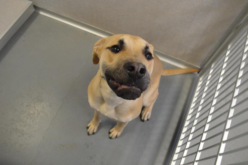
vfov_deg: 43.5
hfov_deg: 62.0
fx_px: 206
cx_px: 124
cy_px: 82
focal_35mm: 30
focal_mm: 20
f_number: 3.8
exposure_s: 1/200
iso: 3200
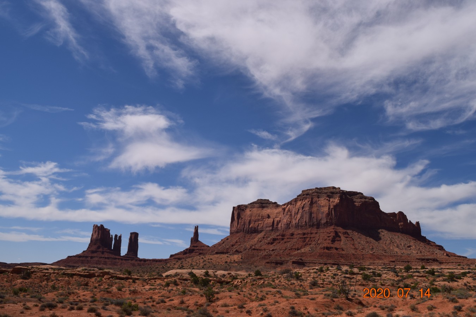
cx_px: 238
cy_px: 158
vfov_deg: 40.0
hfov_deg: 57.2
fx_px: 436
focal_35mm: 33
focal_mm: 22
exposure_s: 1/500
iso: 200
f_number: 11
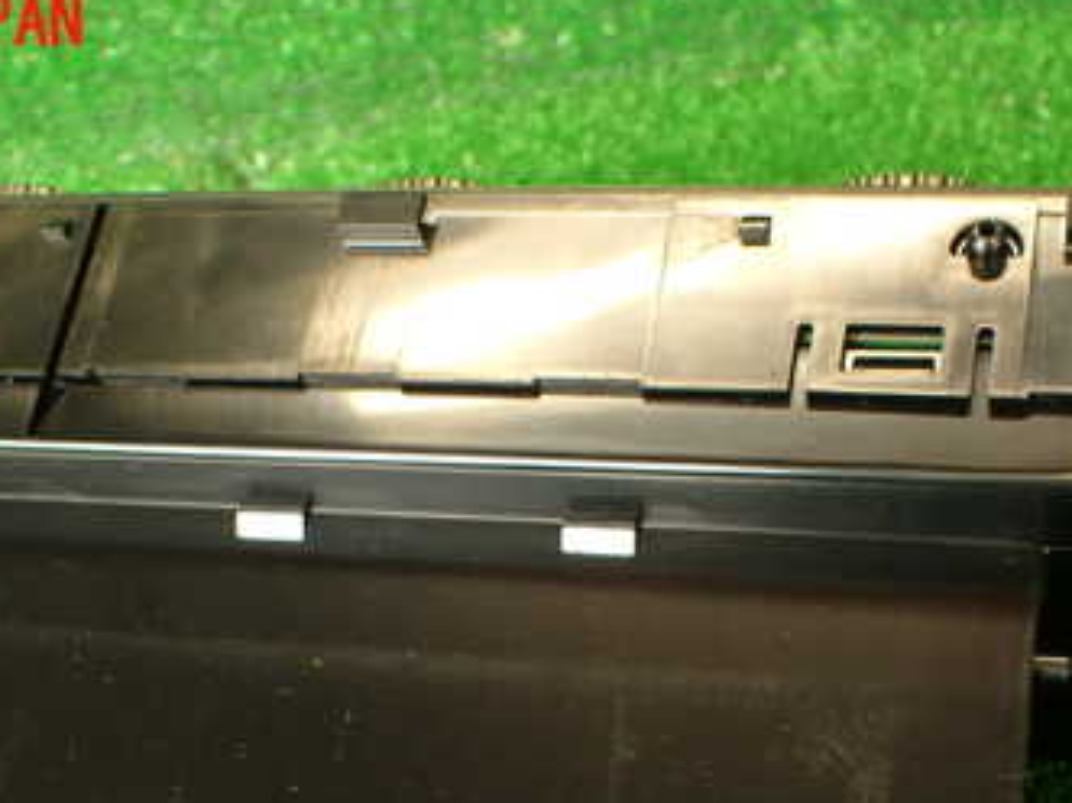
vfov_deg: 24.5
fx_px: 1796
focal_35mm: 58
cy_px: 712
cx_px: 466
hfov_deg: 33.2
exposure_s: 1/40
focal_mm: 5.79
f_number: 2.4
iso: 200
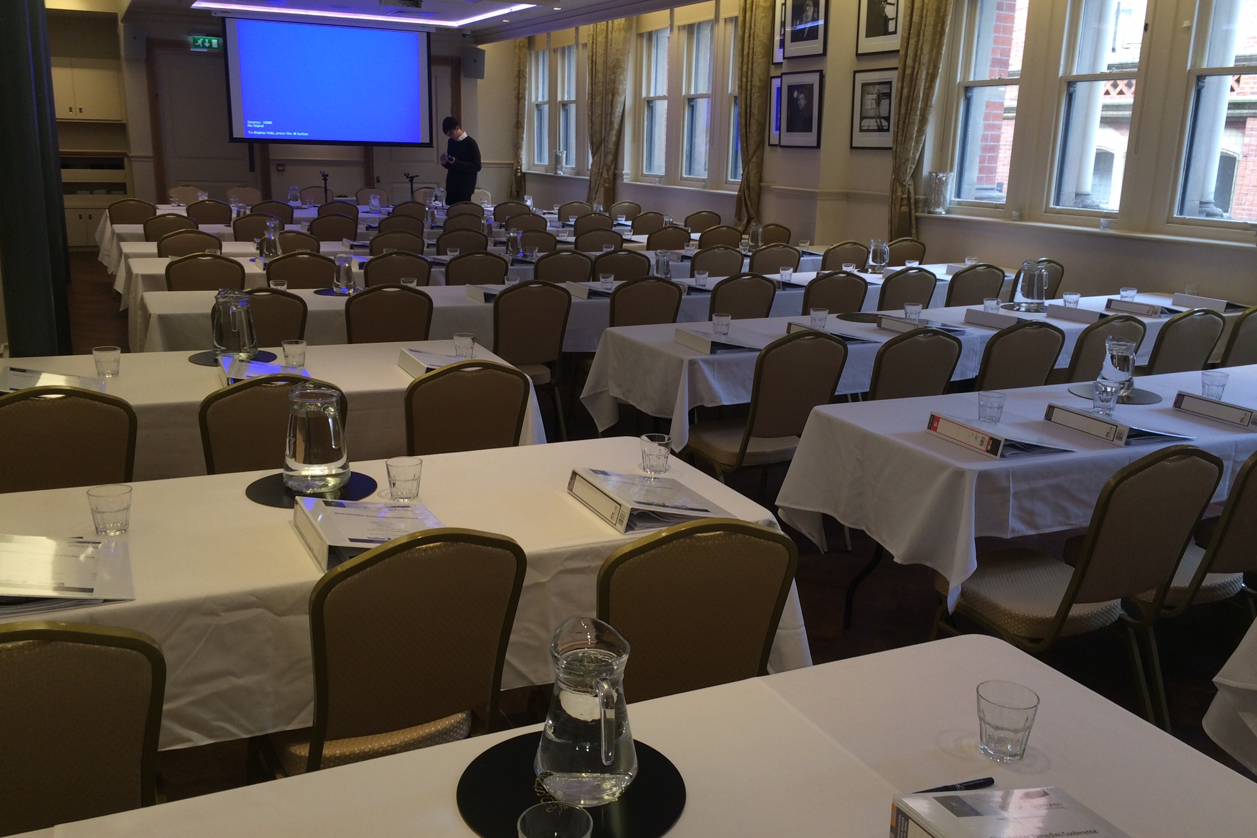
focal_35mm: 32
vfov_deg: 41.1
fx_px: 1117
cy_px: 414
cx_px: 638
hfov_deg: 58.7
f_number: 2.2
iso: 50
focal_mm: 4.12
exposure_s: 1/30
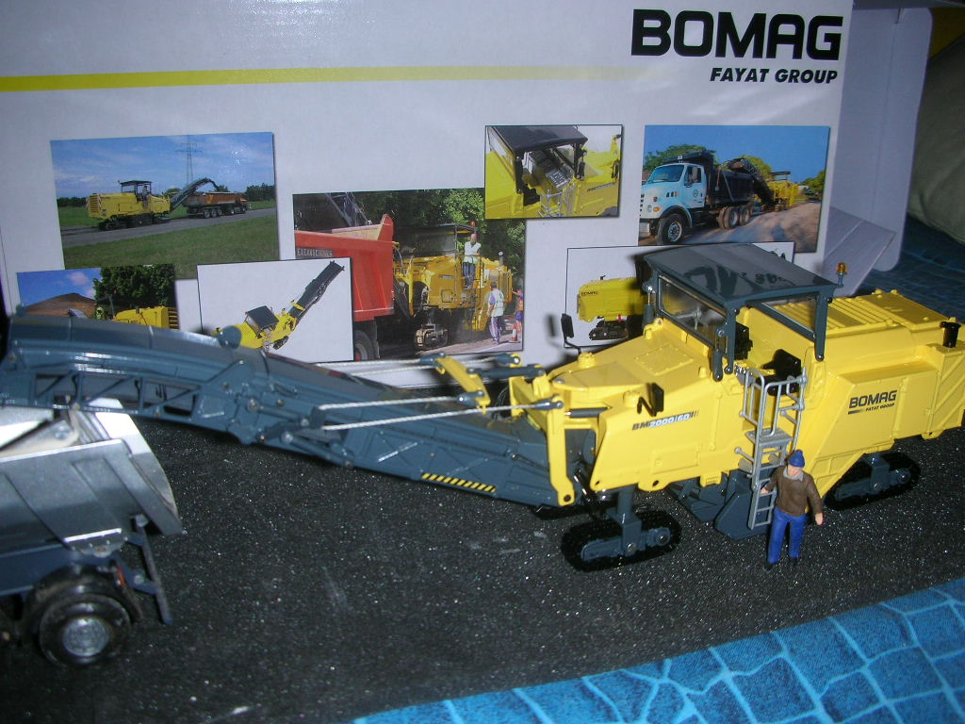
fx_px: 976
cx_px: 482
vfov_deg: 40.7
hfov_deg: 52.6
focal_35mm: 35
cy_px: 362
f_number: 3
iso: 50
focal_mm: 5.8
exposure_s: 1/60.1
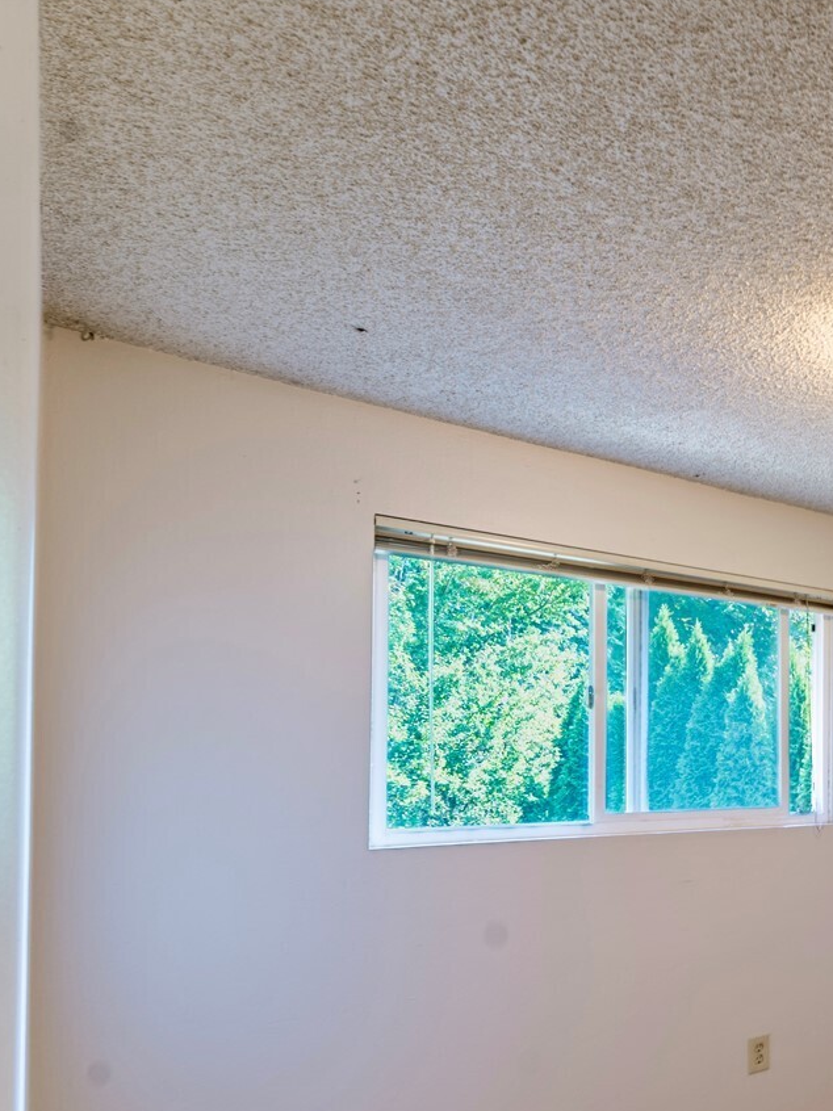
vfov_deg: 63.7
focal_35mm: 27
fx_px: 867
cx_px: 973
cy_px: 739
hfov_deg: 39.1
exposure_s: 1/13
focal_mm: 14
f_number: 8
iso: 100
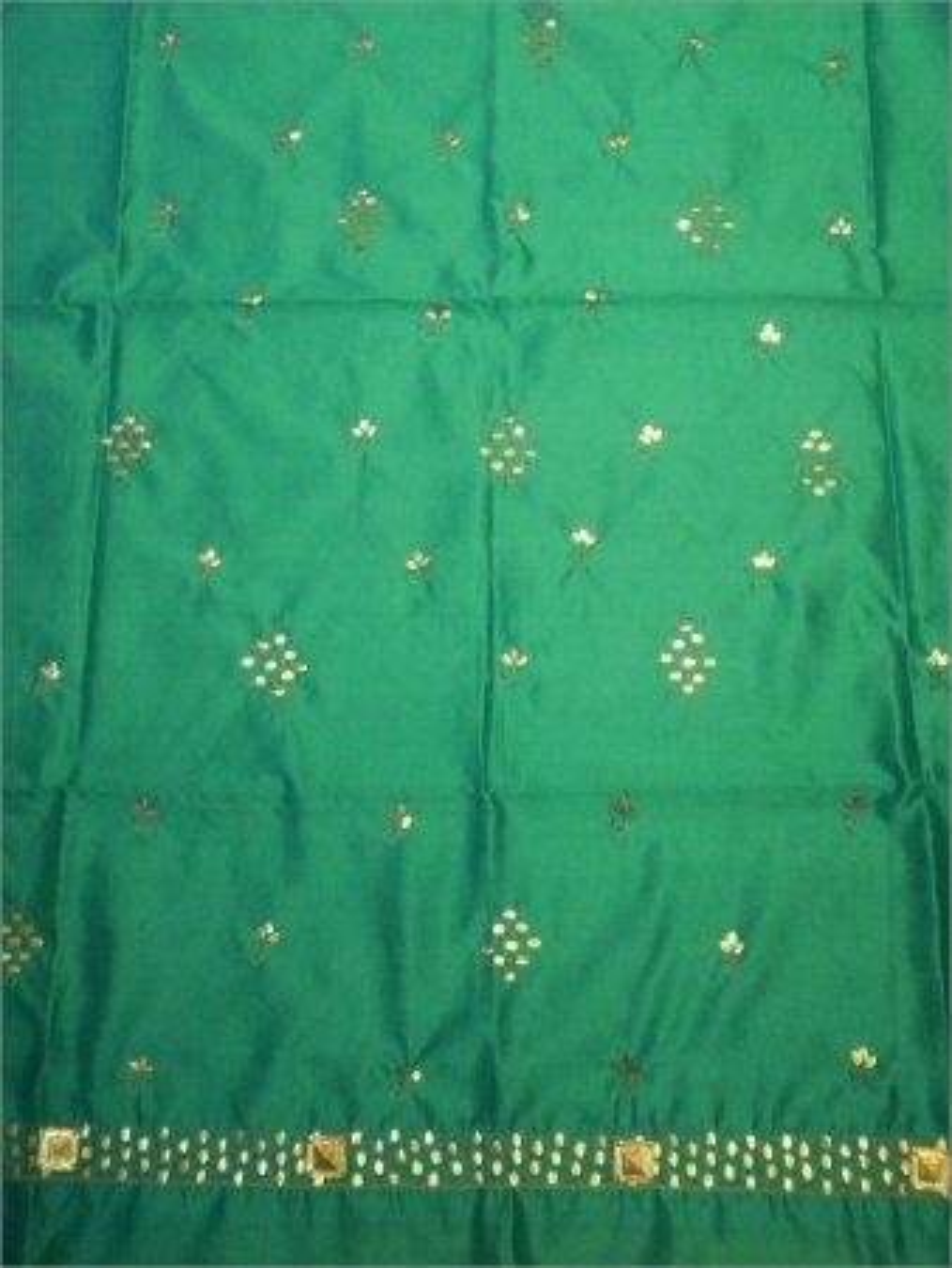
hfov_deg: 37.8
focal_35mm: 38
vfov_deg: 49.0
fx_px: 1392
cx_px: 476
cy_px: 634
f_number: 4.5
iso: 200
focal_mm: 4.99
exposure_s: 1/45.7
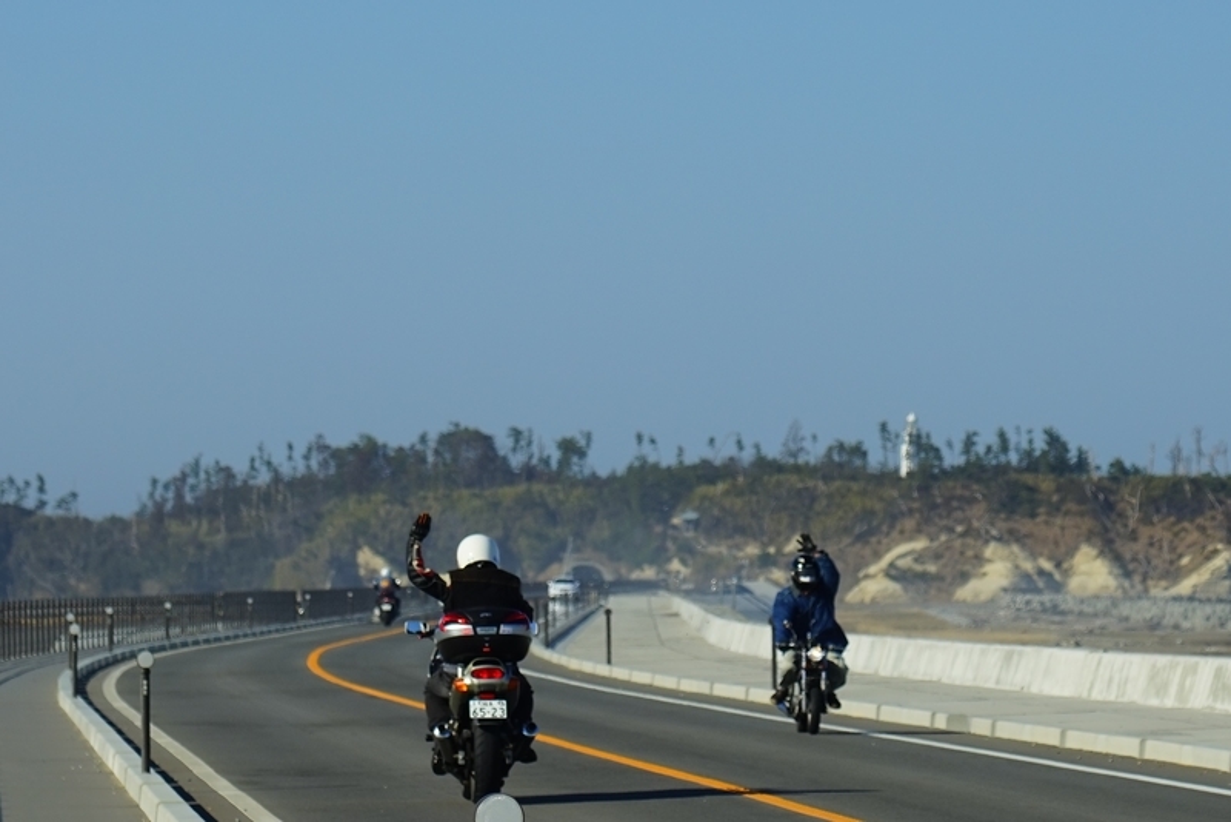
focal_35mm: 105
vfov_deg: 13.1
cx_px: 616
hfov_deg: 19.4
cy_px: 411
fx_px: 3592
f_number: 5.6
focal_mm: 105
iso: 100
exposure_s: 1/1000
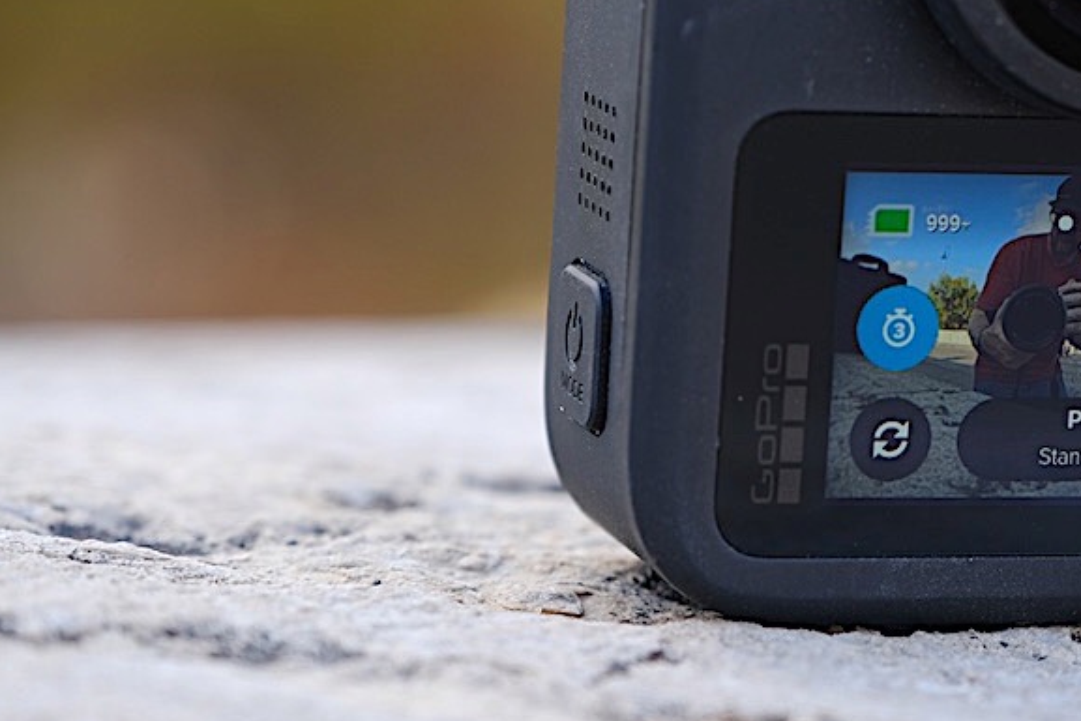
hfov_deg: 11.1
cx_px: 1122
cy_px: 181
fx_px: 5526
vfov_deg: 7.5
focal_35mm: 184
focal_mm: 55
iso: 160
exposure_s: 1/125
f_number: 3.6
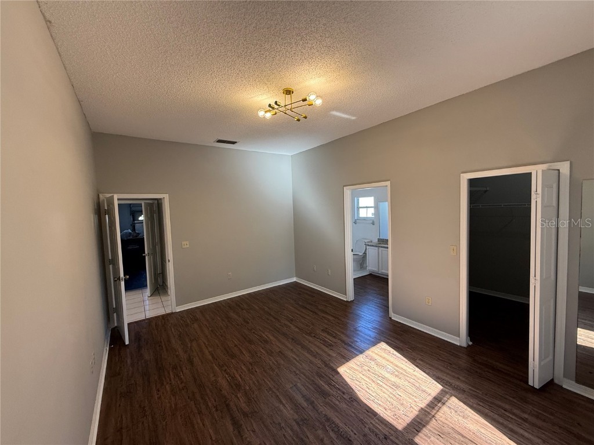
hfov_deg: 102.1
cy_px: 222
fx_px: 240
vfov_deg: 85.7
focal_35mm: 14
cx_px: 297
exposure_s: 1/99
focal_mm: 2.22
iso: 200
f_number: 2.2
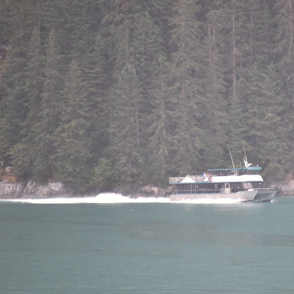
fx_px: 4632
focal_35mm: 482
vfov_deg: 3.6
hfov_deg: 3.6
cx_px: 238
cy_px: 162
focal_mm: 300
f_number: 5.6
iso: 2500
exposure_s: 1/640
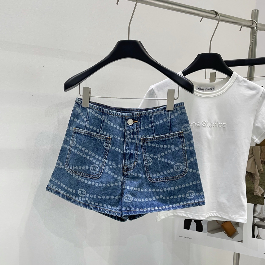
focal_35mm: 31
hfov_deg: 52.5
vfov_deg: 52.1
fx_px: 268
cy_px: 161
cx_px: 131
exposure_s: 1/50
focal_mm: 5.1
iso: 100
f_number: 1.6
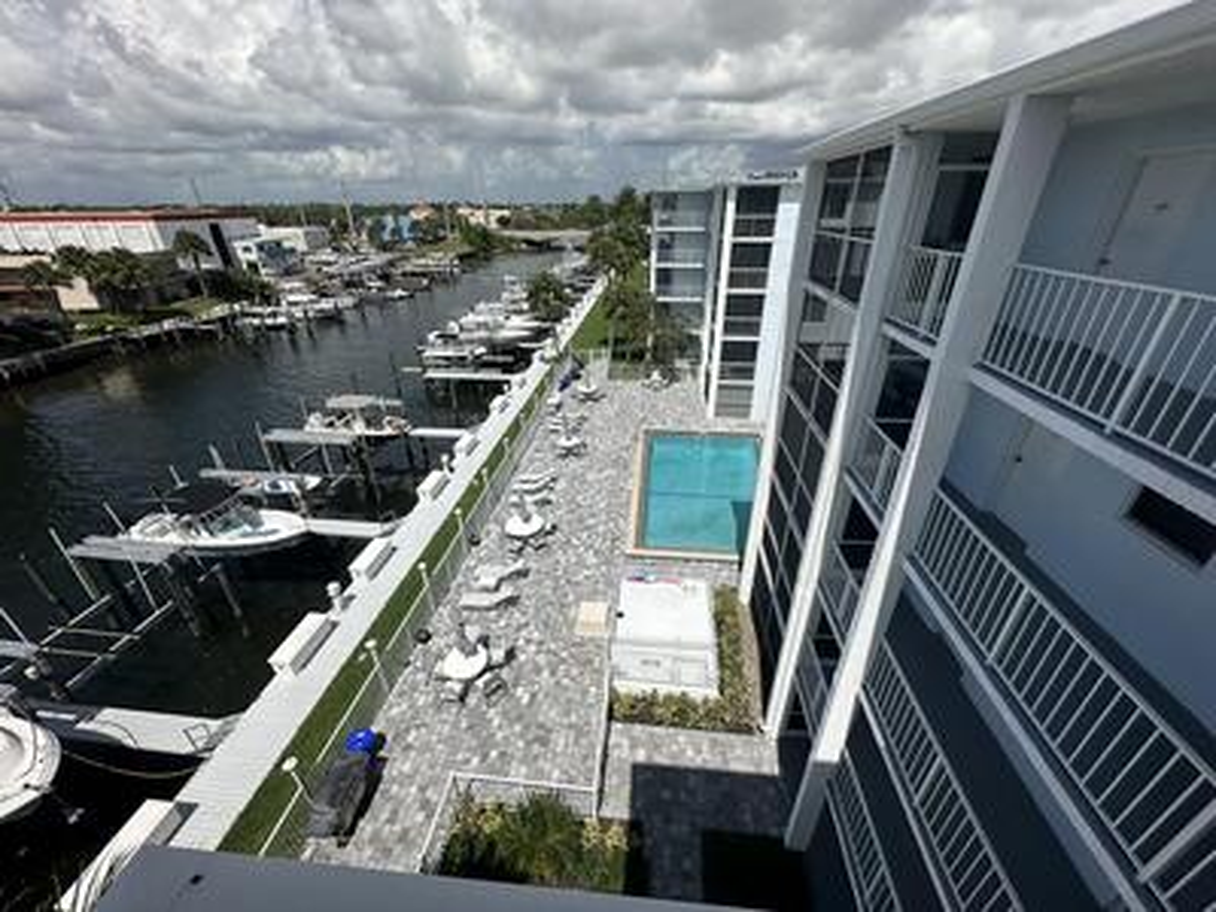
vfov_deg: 85.7
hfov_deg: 102.1
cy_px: 456
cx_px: 608
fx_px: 492
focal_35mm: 14
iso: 50
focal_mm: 2.22
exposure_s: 1/5051
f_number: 2.2
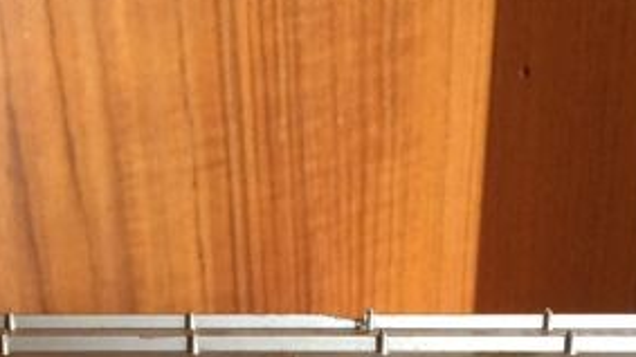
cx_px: 198
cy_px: 706
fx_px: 1753
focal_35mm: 104
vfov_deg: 10.7
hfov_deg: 20.5
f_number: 2.2
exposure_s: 1/30
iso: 100
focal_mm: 4.12
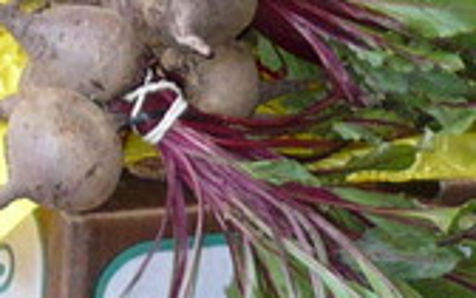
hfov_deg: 9.2
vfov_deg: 5.5
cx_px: -110
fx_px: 2932
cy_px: -545
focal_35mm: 226
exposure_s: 1/40
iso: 100
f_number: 2.8
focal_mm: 5.8
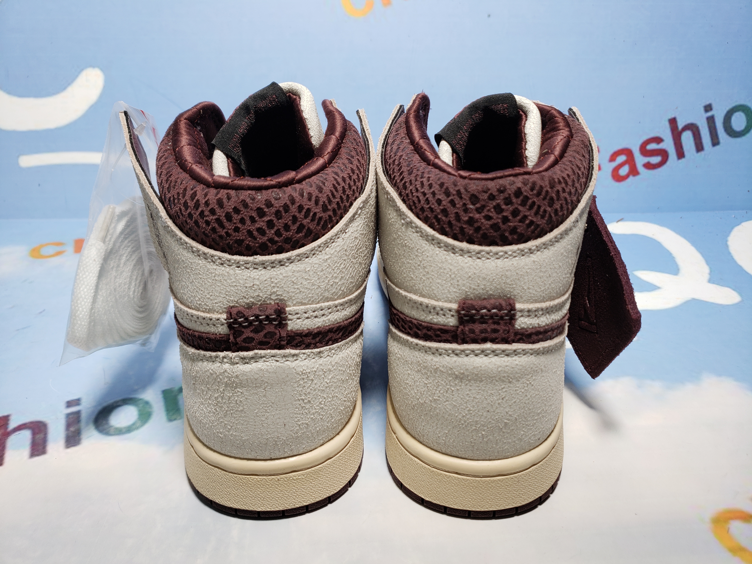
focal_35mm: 26
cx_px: 376
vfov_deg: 53.1
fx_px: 565
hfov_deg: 67.3
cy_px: 282
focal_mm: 4.3
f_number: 1.5
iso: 50
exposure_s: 1/260
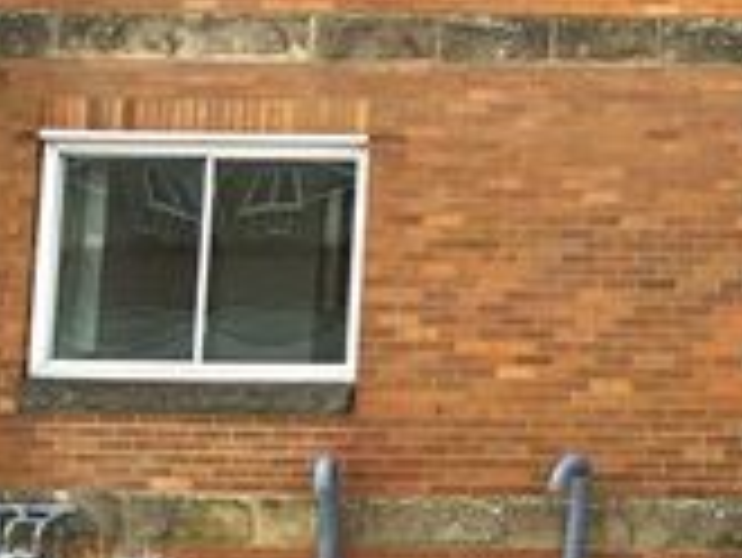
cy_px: -38
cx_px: 967
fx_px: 1888
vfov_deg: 16.4
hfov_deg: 20.3
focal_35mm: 88
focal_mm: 3
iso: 16
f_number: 1.8
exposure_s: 1/855
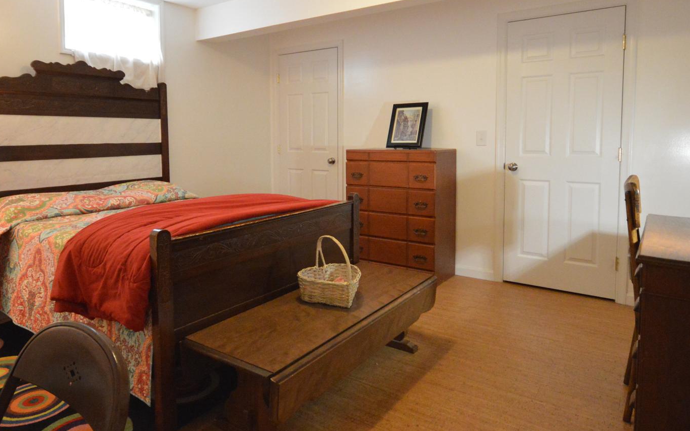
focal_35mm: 23
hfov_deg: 77.0
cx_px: 320
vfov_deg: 52.6
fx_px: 433
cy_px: 169
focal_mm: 10
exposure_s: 1/60
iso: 3200
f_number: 4
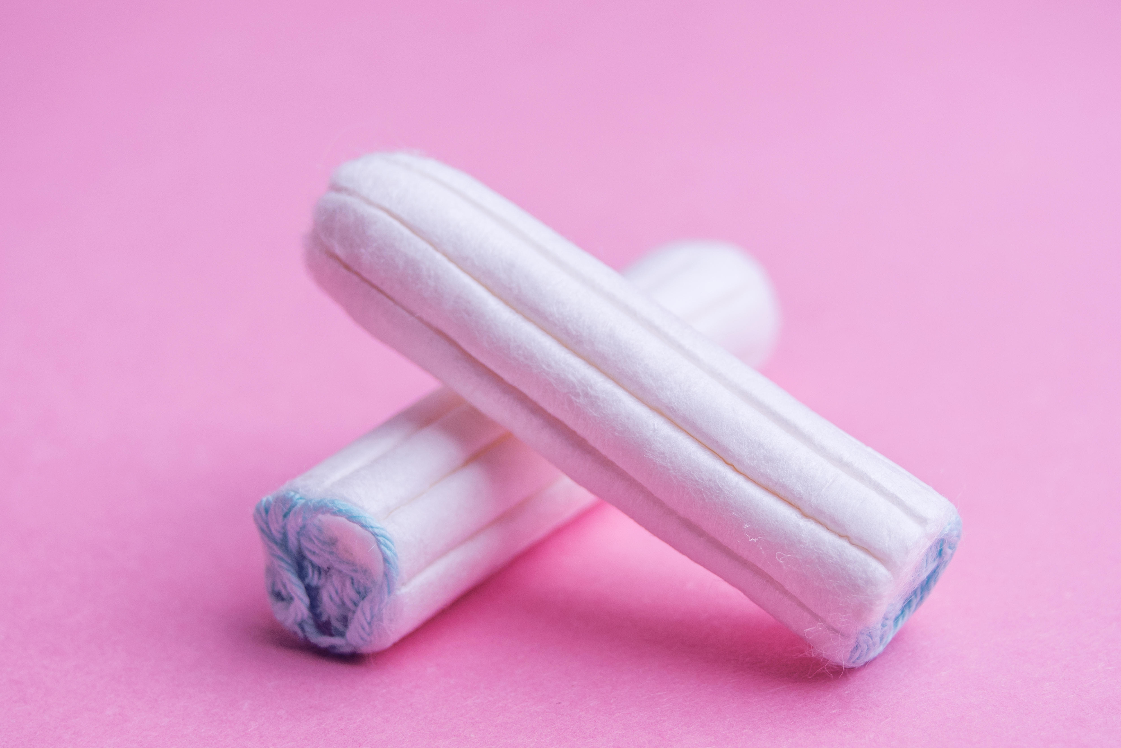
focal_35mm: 80
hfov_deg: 25.4
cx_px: 560
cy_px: 374
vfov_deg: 17.1
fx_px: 2492
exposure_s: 1/125
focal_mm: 80
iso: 200
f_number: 6.3
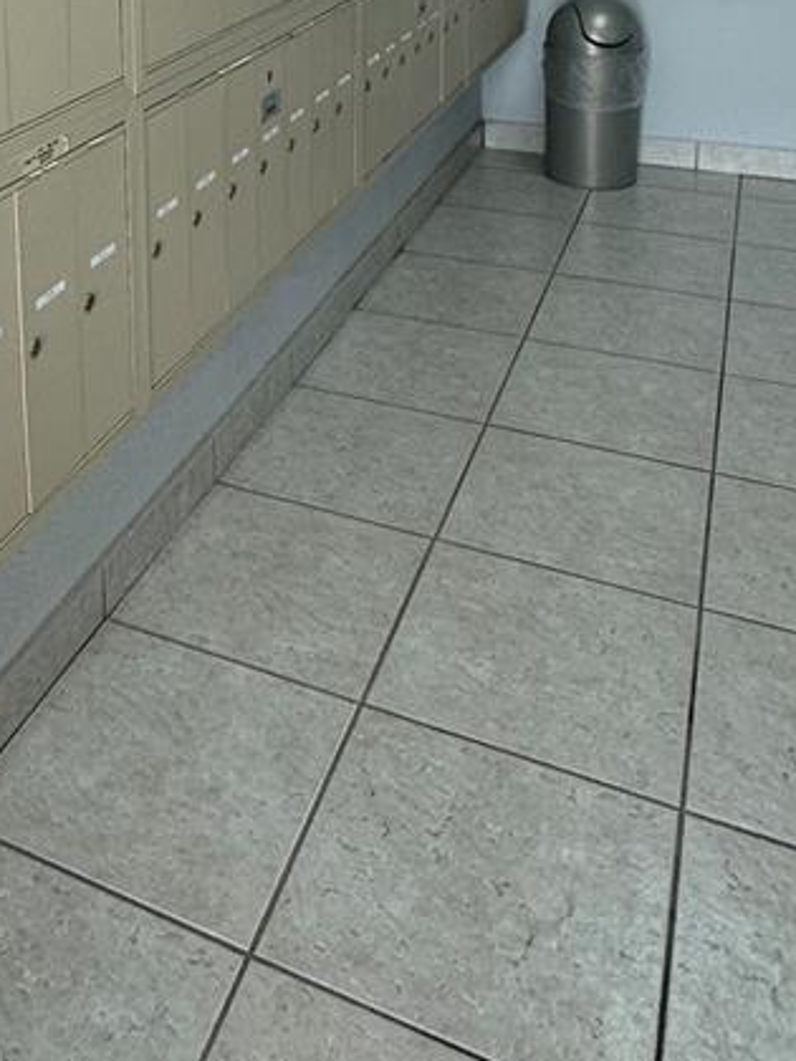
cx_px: 136
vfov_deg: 40.2
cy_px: -33
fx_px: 1226
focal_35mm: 40
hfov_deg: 34.6
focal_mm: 2.22
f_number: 2.2
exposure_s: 1/120
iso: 160
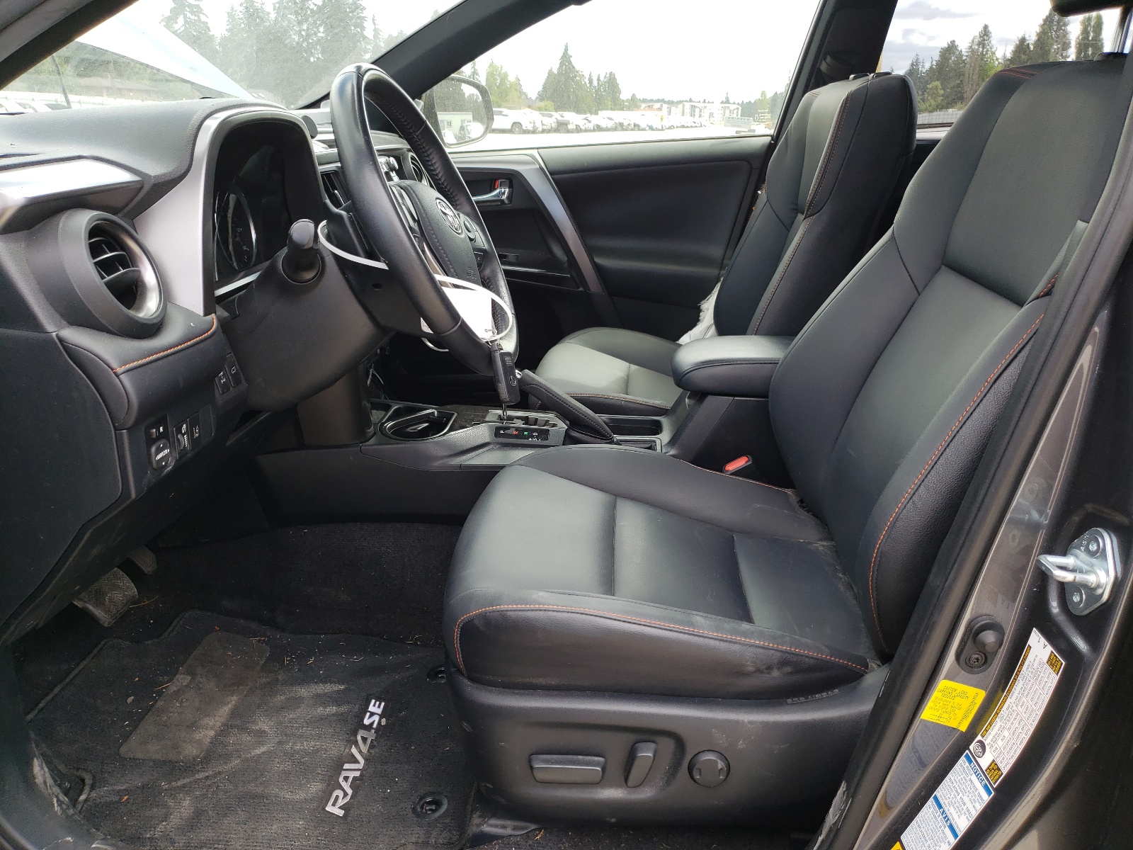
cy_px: 425
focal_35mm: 26
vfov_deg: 53.1
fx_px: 851
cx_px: 566
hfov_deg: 67.3
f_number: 1.5
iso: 50
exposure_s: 1/400
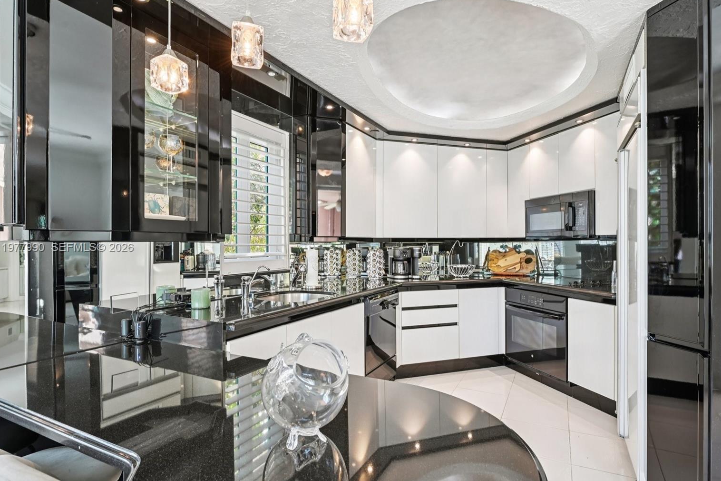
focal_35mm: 19
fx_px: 380
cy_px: 248
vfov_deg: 64.5
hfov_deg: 86.9
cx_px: 366
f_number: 8
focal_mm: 18
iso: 360
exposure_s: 1/20
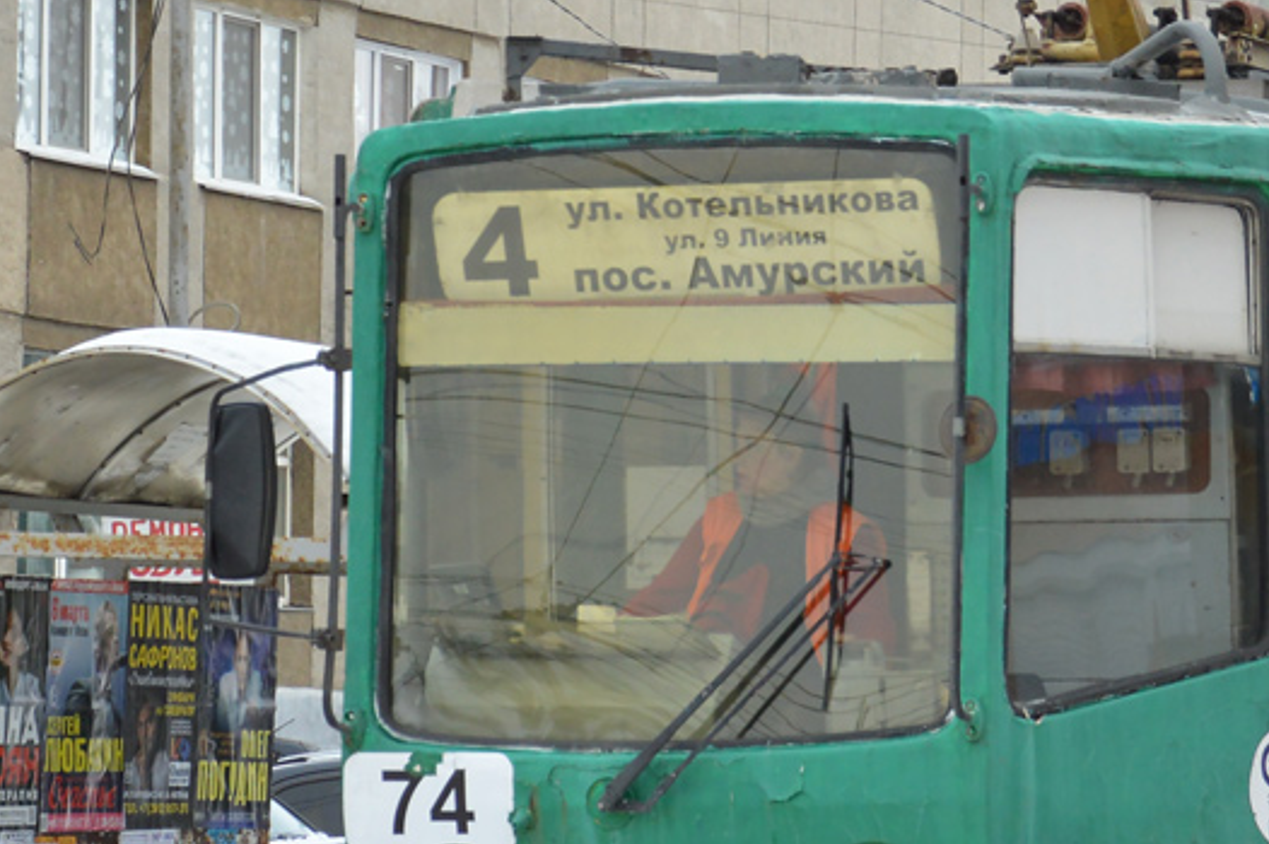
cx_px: 1303
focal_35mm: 214
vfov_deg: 6.4
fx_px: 7539
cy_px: 371
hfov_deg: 9.5
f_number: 5.6
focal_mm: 50
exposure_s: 1/250
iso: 400
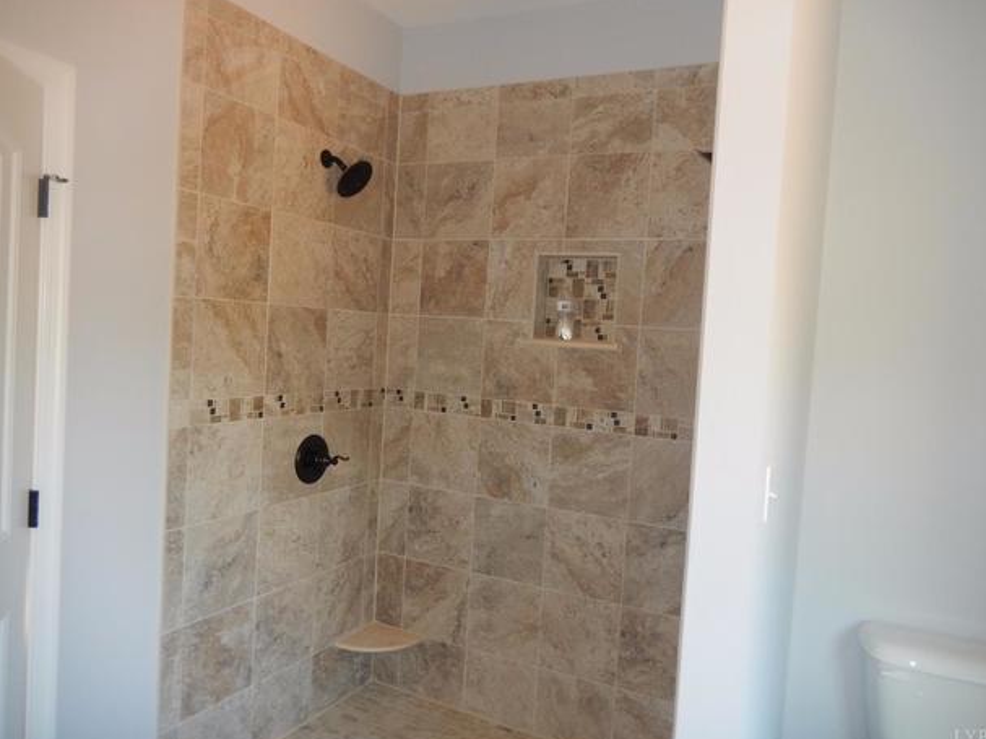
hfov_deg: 67.3
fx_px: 740
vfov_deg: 53.0
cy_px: 368
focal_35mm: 26
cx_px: 499
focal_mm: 4.5
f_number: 3.4
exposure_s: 1/30
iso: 200
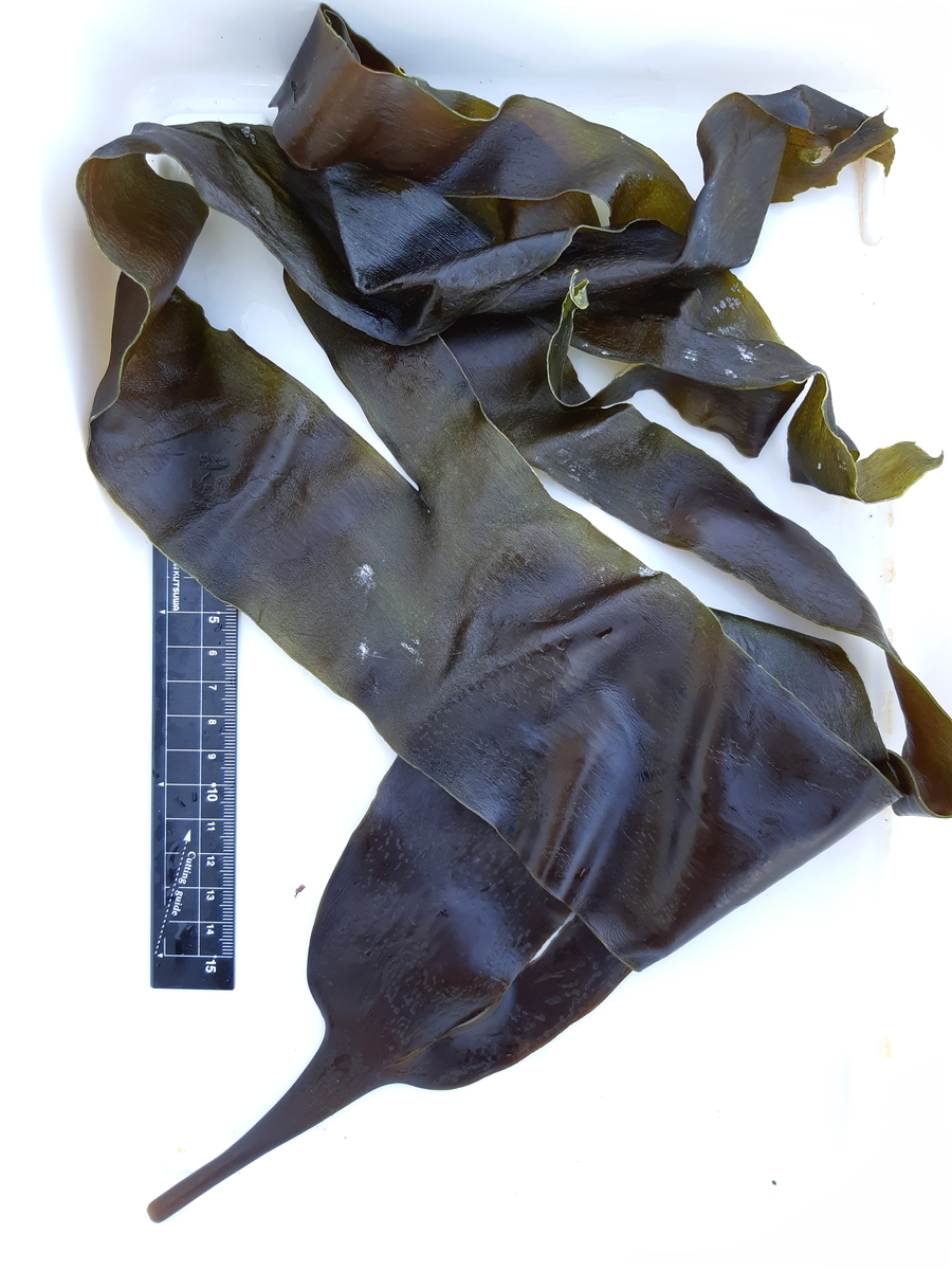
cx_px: 476
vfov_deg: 67.3
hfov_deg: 53.1
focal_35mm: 26
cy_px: 635
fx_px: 953
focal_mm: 3.93
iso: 50
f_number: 1.7
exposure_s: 1/100
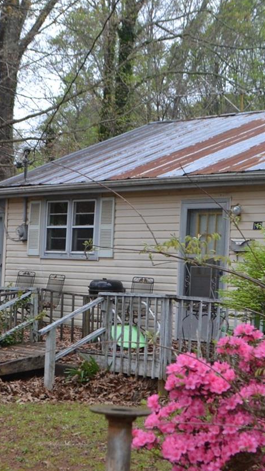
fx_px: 974
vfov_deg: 27.1
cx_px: 108
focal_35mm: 78
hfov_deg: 15.5
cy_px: 292
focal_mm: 20
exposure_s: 1/100
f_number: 5.6
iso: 400
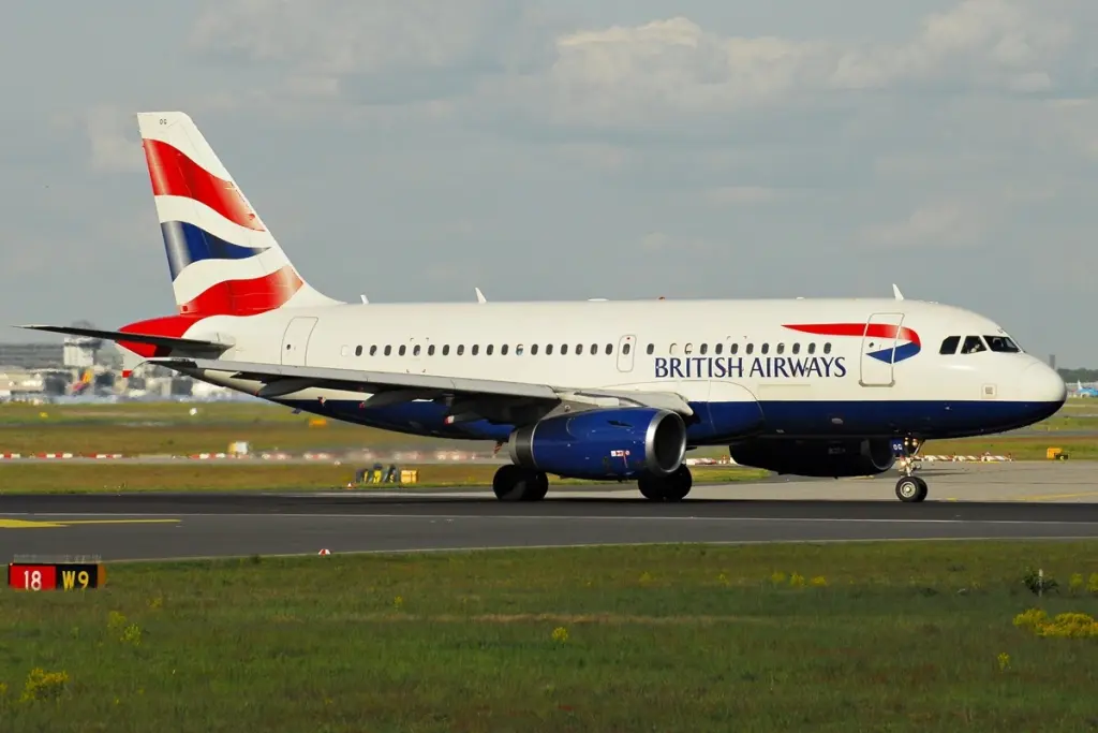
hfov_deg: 8.1
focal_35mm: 255
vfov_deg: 5.4
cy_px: 366
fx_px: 7778
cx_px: 549
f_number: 8
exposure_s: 1/1000
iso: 200
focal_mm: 170
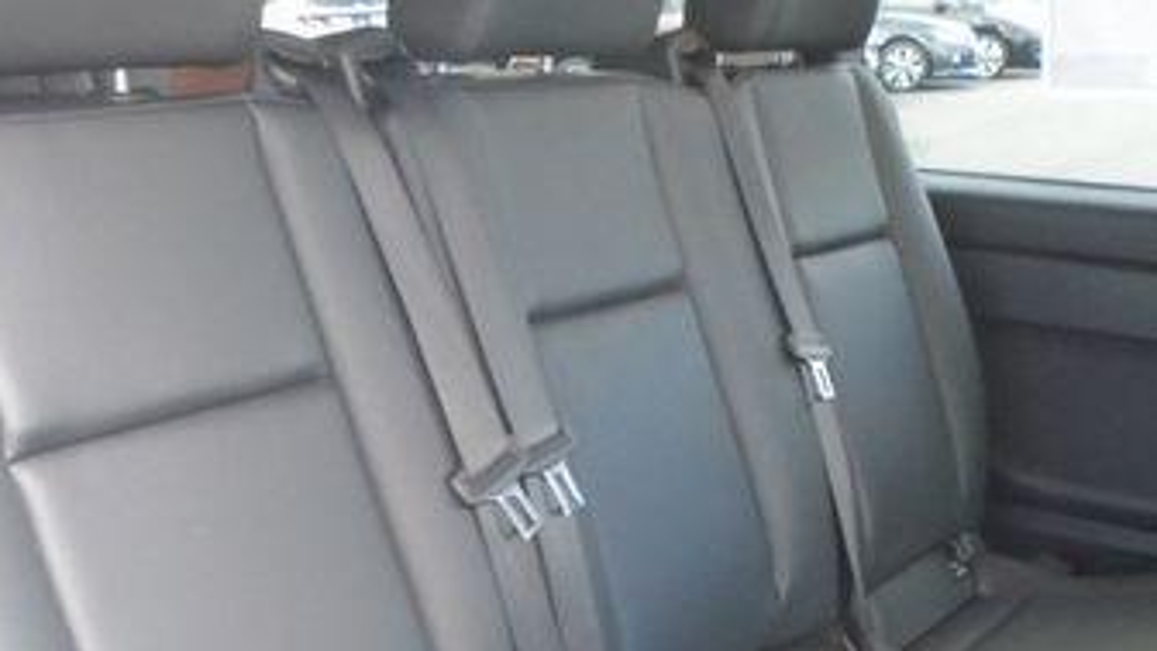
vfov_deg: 21.7
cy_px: 599
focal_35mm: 54
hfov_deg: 38.5
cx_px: 627
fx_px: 1657
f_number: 3.2
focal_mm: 4.6
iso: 400
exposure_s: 1/20
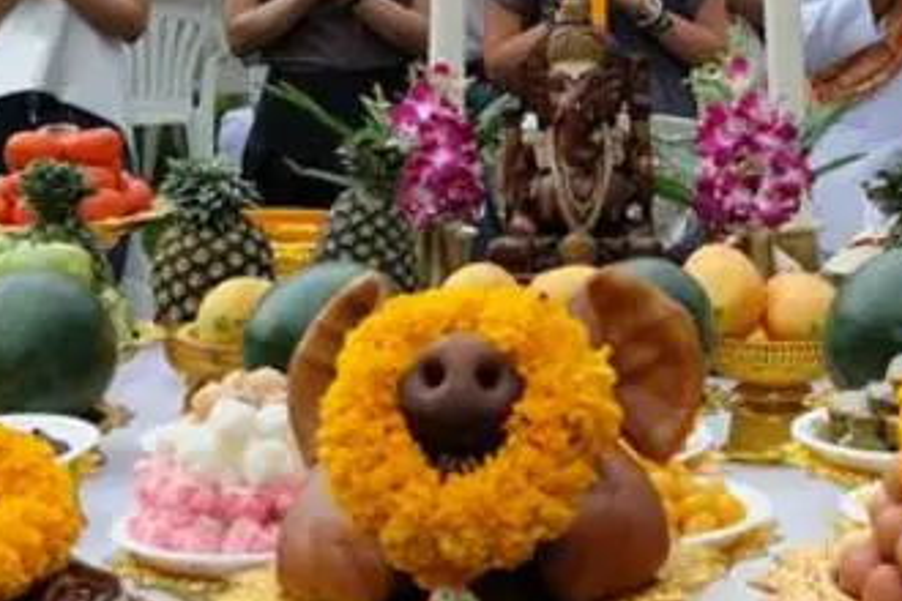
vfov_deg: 13.0
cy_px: 46
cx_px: 697
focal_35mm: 104
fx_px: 2606
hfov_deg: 19.5
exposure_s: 1/400
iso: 400
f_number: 6.4
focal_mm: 29.5
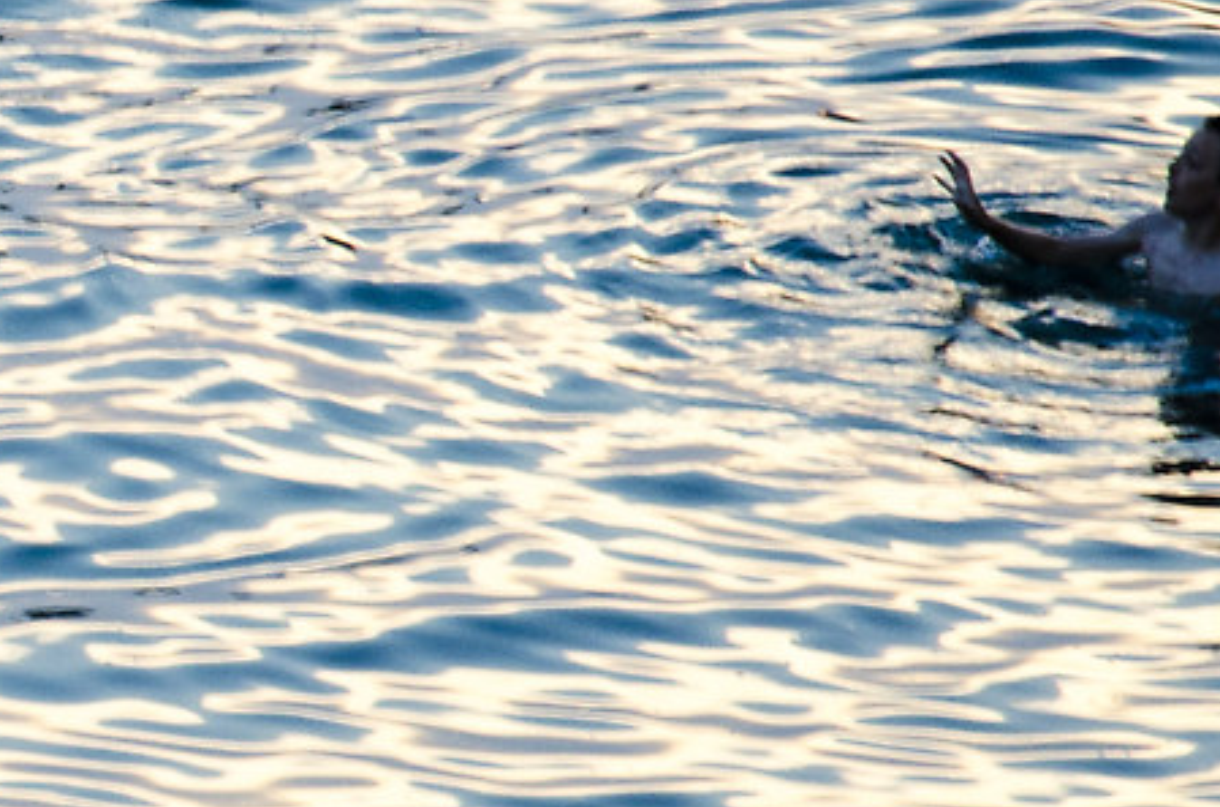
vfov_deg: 1.6
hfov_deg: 2.5
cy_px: 504
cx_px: -780
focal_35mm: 842
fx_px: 28453
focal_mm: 105
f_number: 6.3
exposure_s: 1/60
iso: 100
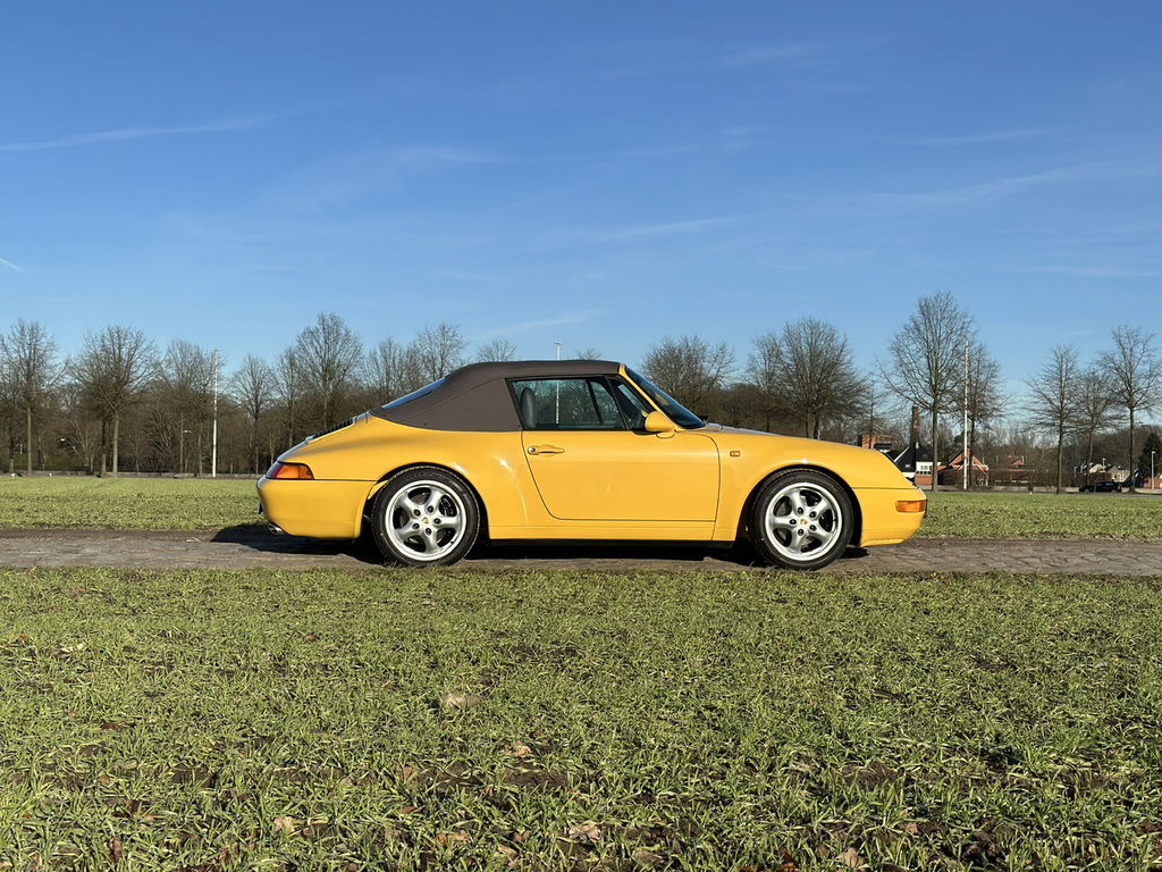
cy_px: 436
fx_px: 1611
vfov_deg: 30.3
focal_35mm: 48
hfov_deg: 39.7
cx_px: 581
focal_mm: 6.86
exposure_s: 1/8929
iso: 80
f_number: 1.78
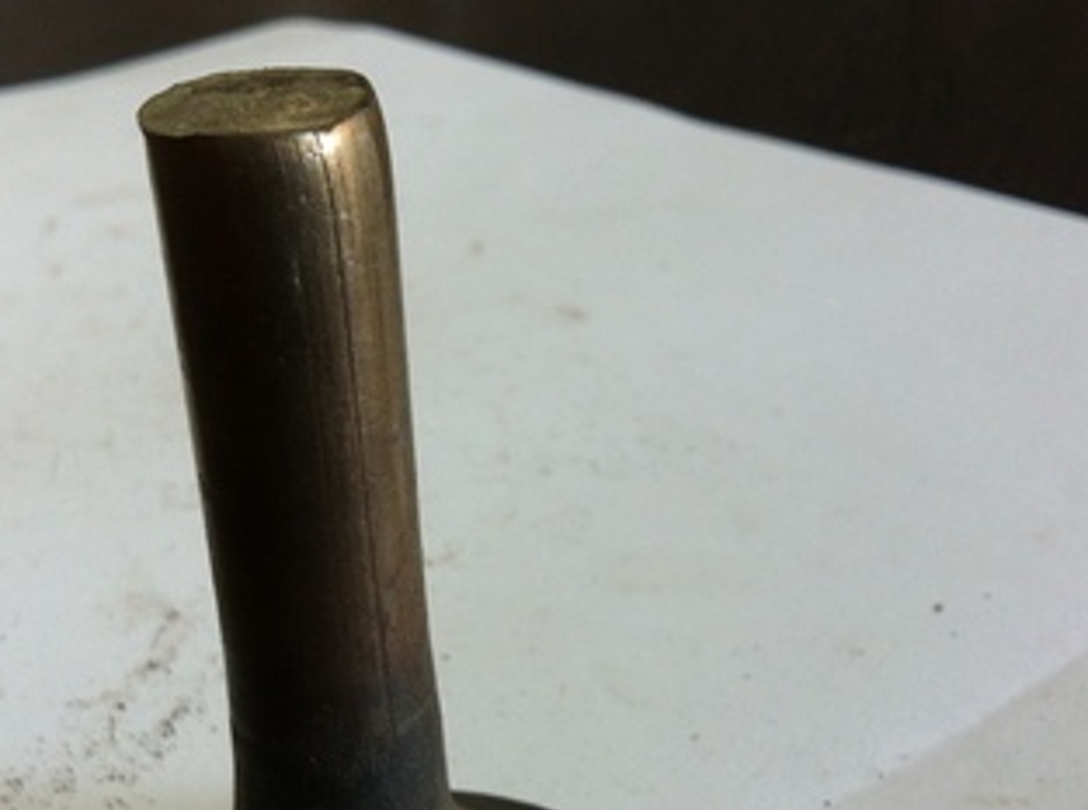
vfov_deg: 25.6
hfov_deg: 34.4
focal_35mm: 56
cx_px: 480
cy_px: 621
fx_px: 1755
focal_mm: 3.85
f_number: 2.8
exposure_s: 1/17
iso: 80
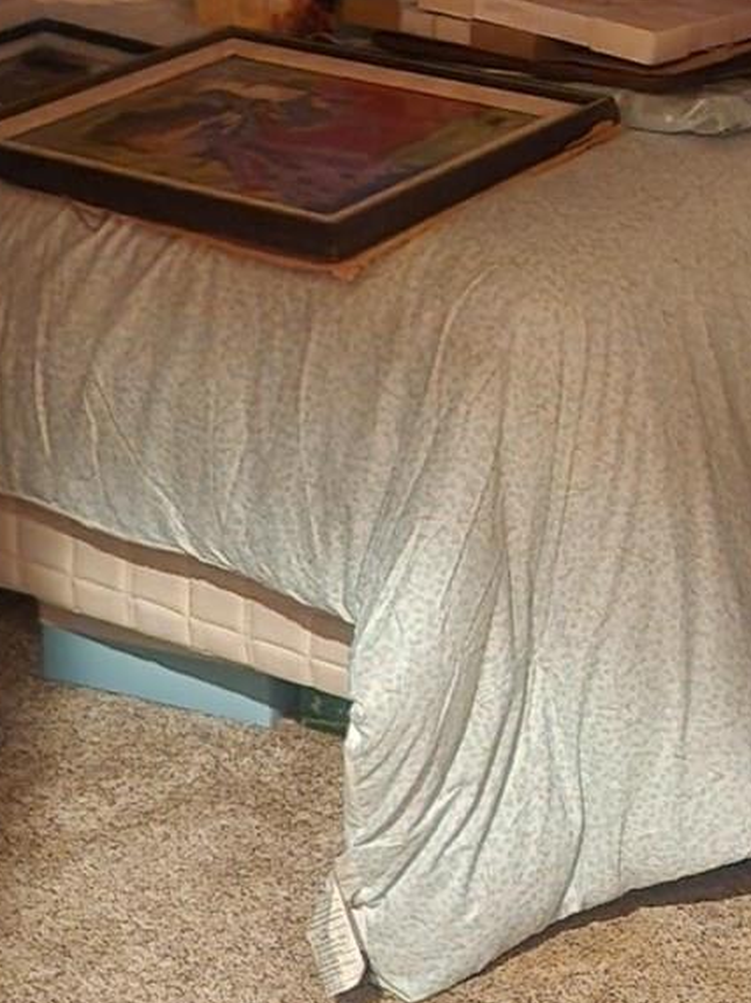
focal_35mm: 93
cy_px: -127
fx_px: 2692
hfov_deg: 15.8
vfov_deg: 20.1
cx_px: 593
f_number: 1.8
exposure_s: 1/9.99
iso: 640
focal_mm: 5.4
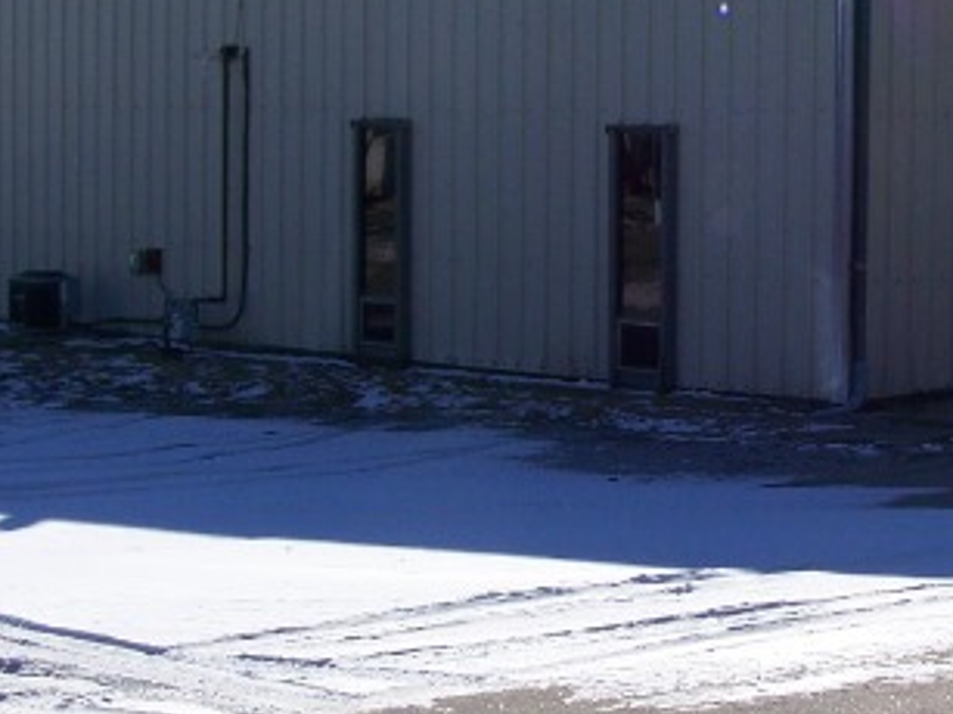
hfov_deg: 19.6
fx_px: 2724
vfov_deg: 14.9
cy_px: 345
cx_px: 793
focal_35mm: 99
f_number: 5.6
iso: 80
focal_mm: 6.3
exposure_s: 1/1000
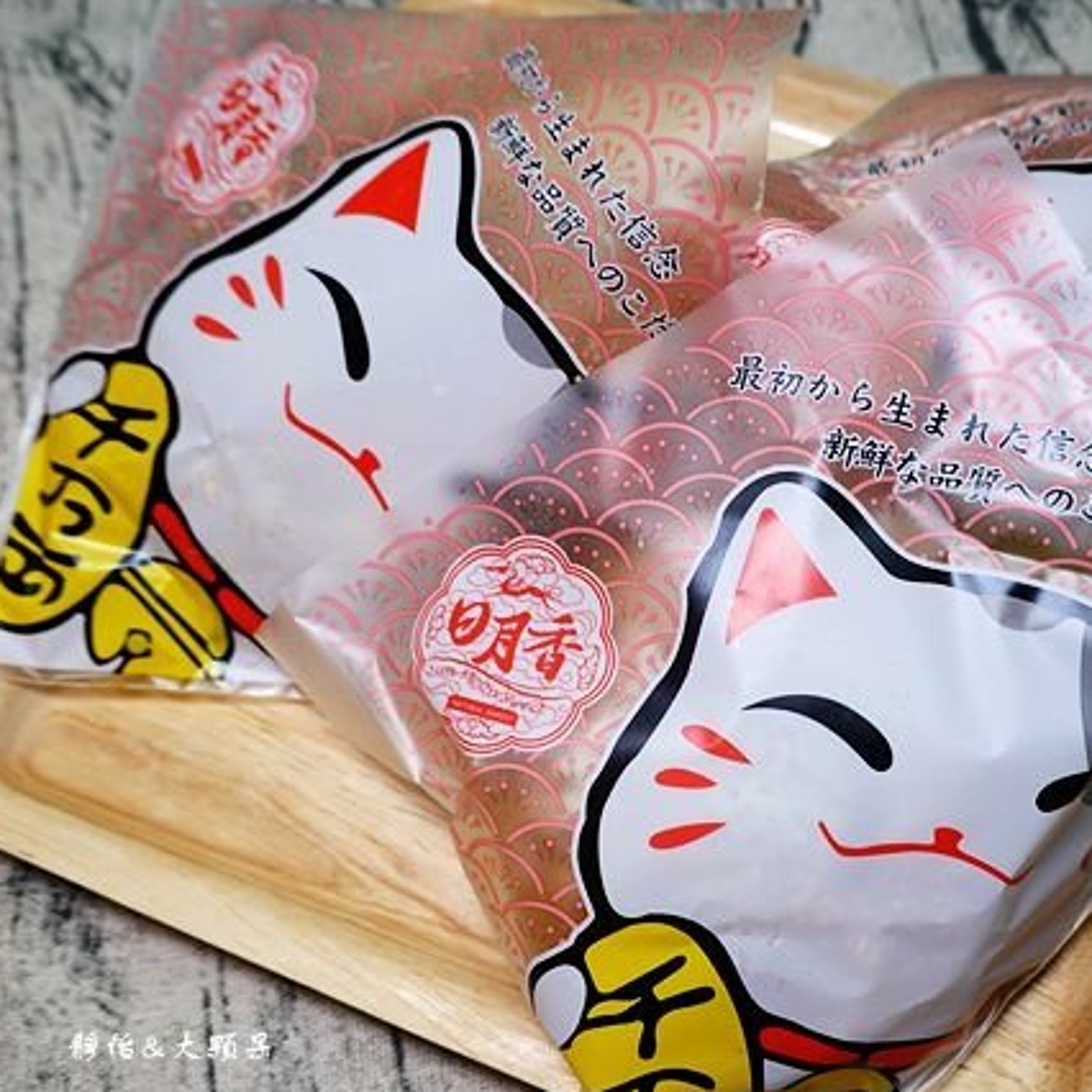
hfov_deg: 35.2
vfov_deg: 35.4
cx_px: 677
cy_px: 547
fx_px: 1713
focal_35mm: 48
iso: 125
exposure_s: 1/50
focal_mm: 13.56
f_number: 3.5
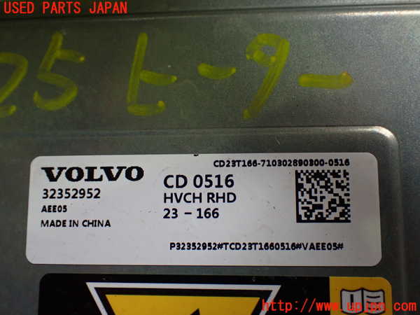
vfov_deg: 32.9
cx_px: 210
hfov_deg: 42.9
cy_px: 158
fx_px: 534
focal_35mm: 44
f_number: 2.9
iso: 800
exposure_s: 1/125
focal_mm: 7.84
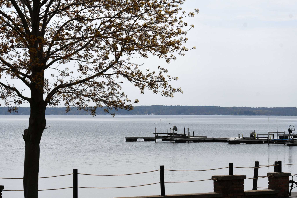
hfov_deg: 15.9
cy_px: 99
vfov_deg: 10.6
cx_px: 148
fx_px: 1064
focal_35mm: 129
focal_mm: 86
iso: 250
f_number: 8
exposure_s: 1/2500
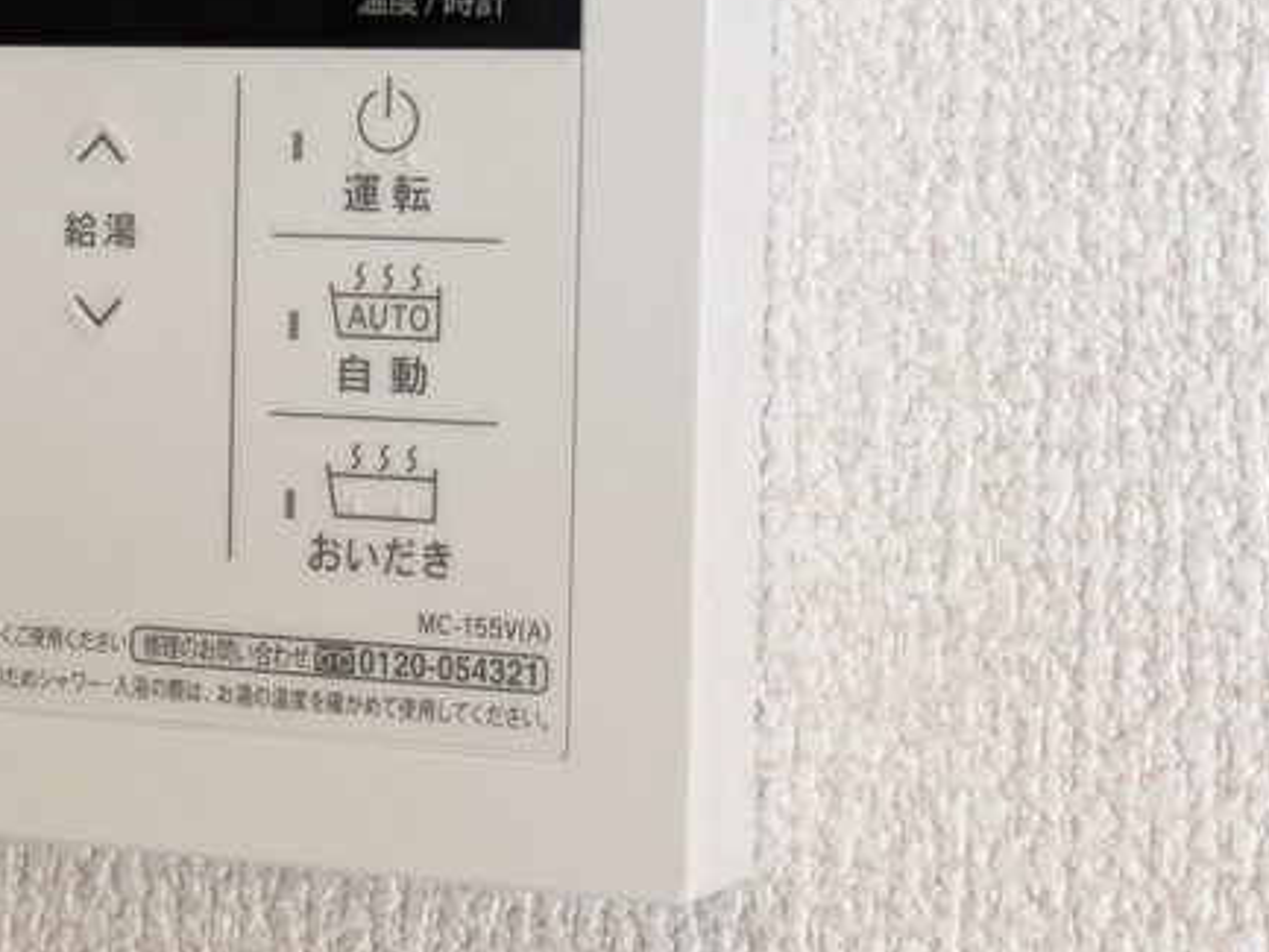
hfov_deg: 17.2
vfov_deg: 13.0
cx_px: 135
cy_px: 164
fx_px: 4144
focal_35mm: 113
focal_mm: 5.43
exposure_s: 1/100
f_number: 1.89
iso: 140
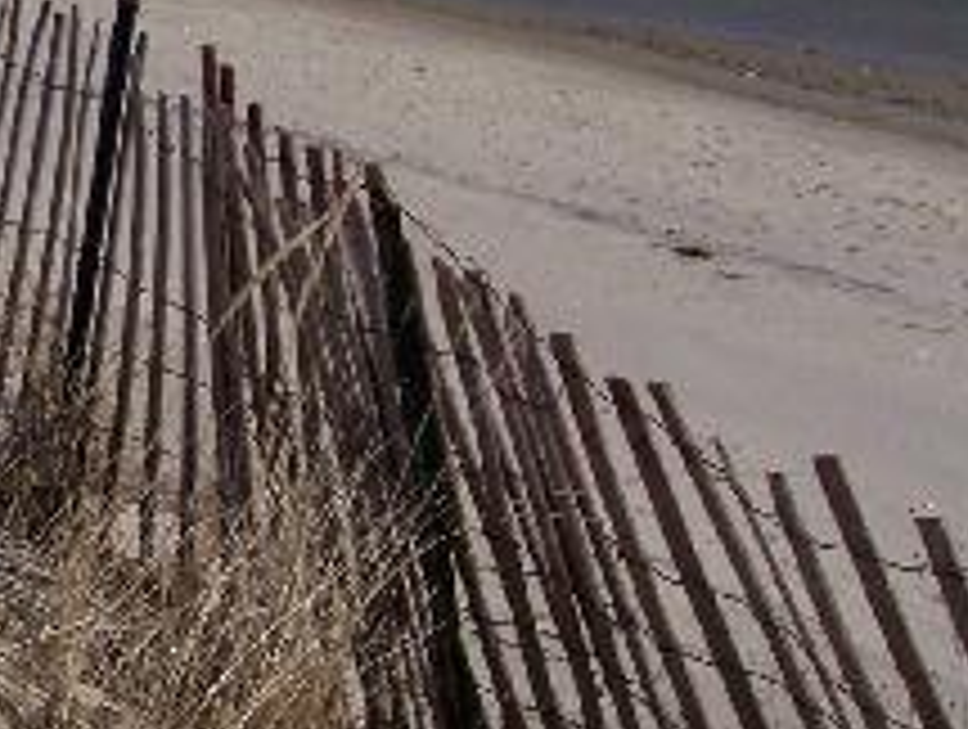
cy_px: -90
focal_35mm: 101
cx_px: -176
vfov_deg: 14.3
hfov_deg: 18.5
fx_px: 2829
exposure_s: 1/1326
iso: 80
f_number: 5.1
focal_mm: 5.6
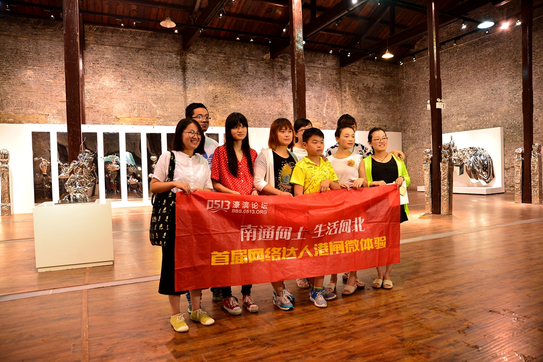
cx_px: 272
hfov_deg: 73.7
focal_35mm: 24
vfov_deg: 53.1
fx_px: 362
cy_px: 181
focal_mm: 24
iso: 800
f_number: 4
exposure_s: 1/40
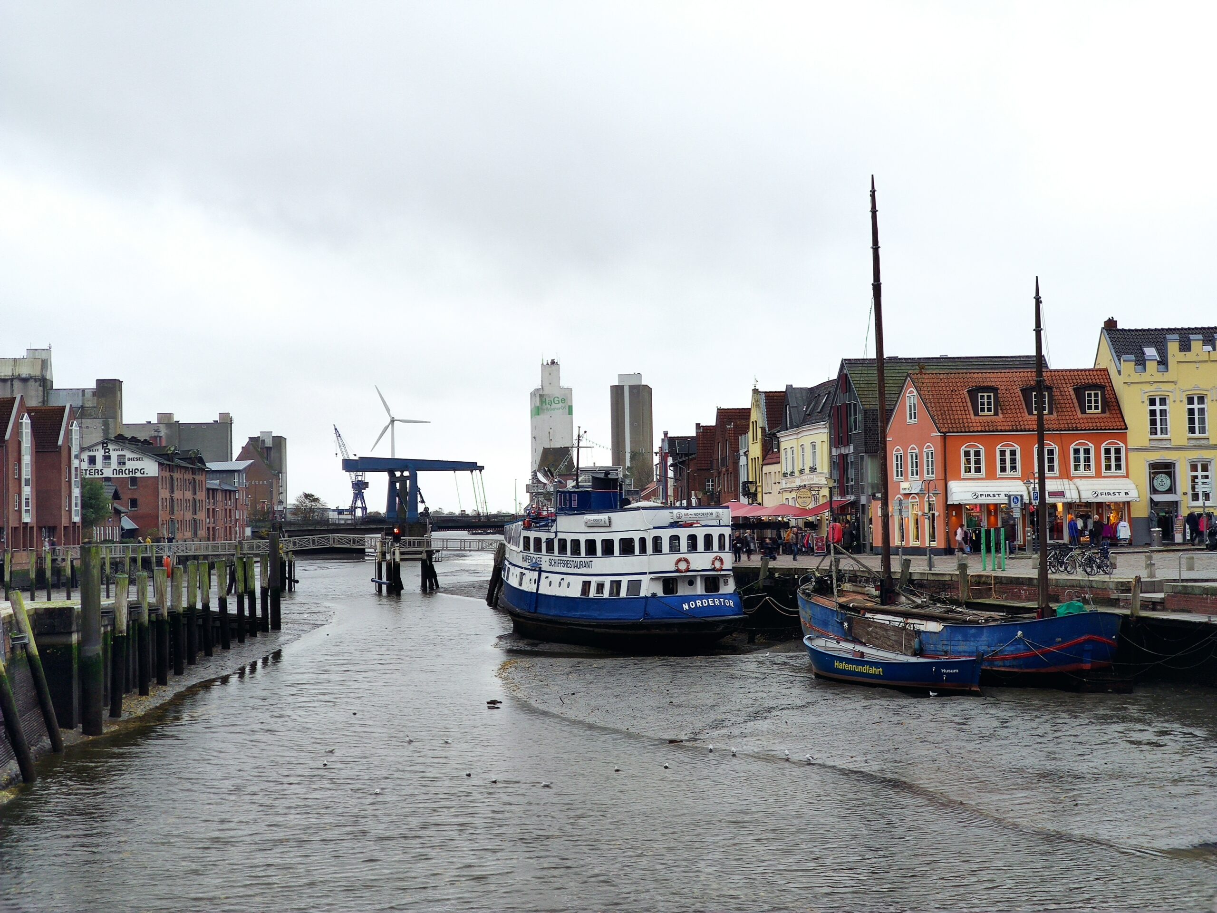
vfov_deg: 28.0
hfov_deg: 36.8
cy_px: 456
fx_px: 1828
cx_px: 608
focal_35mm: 52
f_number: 2.4
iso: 149
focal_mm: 5.54
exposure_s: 1/100
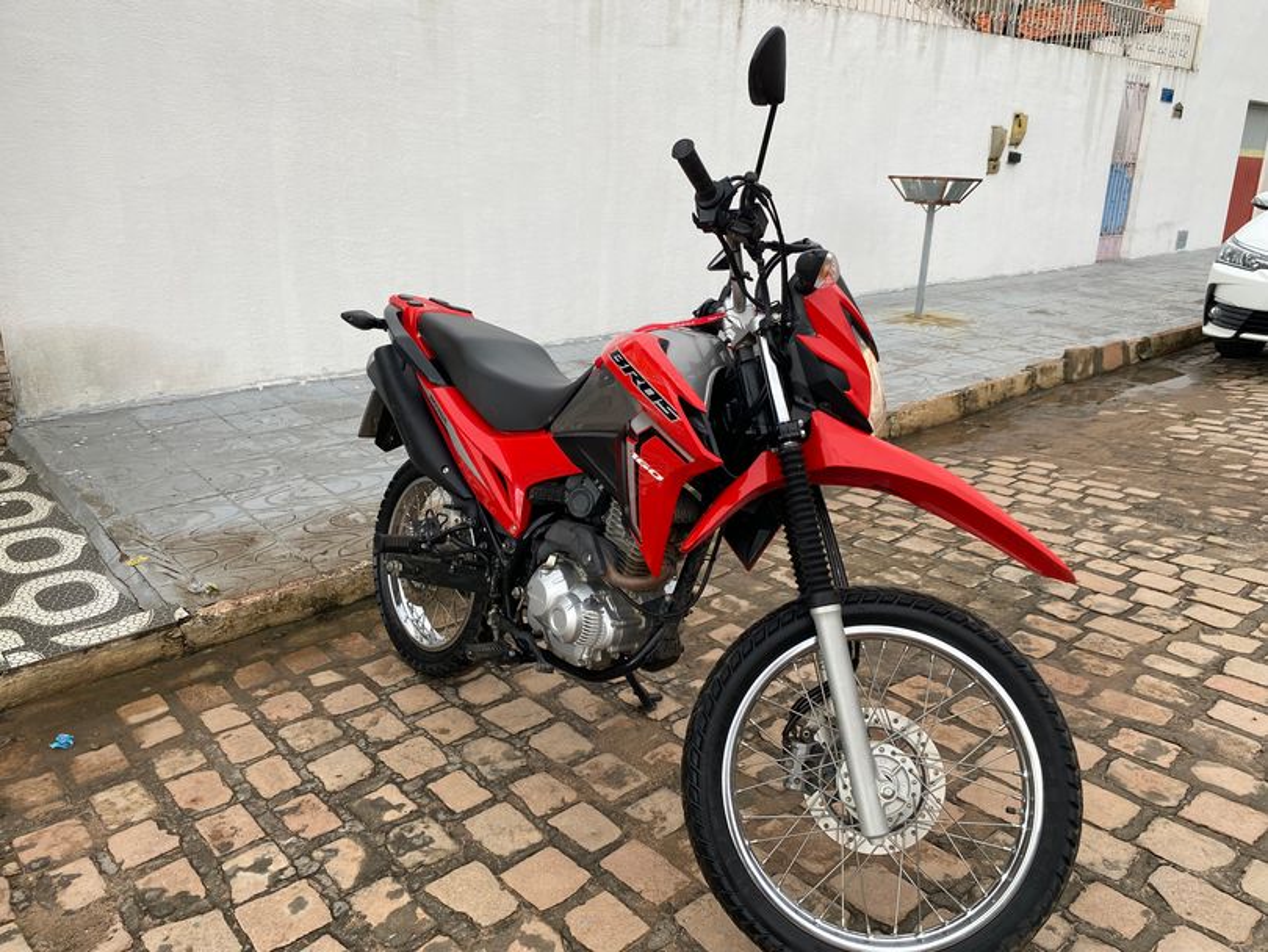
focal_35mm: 26
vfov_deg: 53.1
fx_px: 953
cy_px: 476
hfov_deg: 67.3
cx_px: 634
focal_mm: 4.25
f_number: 1.8
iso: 50
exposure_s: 1/121
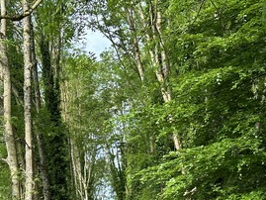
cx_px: 137
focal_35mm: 107
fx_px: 823
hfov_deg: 18.4
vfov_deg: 13.6
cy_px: 202
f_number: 1.78
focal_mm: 6.86
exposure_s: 1/767
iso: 64
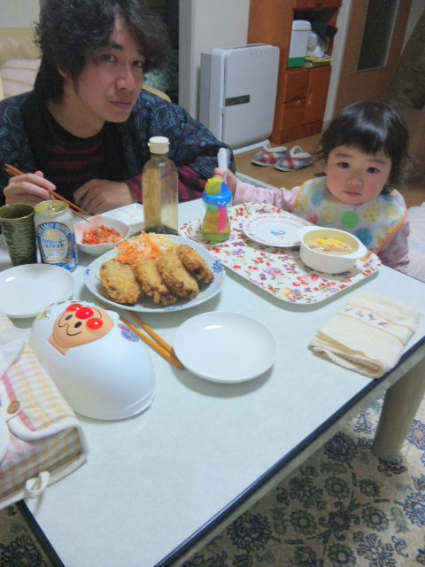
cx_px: 212
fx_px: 475
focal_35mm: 29
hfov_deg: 48.2
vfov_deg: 61.7
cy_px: 284
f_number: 2.8
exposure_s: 1/8.26
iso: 100
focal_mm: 4.82
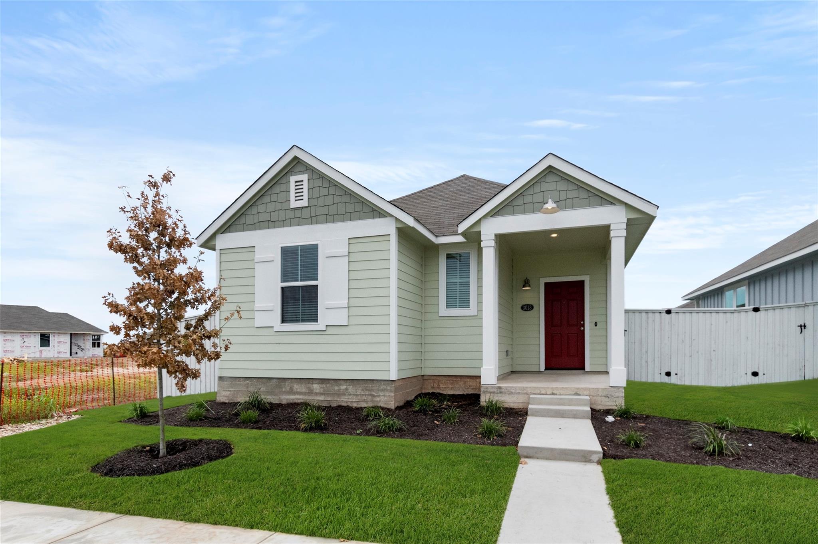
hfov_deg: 90.0
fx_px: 409
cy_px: 272
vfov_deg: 67.3
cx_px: 409
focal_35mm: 18
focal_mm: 12
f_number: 8
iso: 400
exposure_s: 1/2500
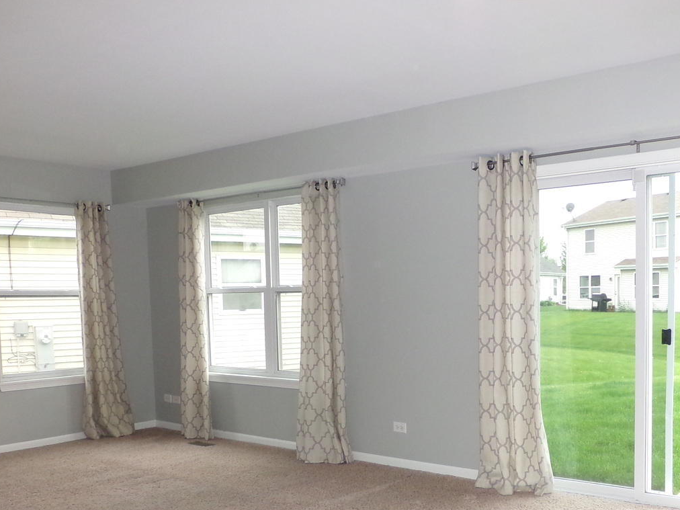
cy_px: 356
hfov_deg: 49.7
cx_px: 421
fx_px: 727
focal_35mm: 37
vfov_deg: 38.1
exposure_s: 1/200
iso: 200
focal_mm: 4.7
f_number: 3.2
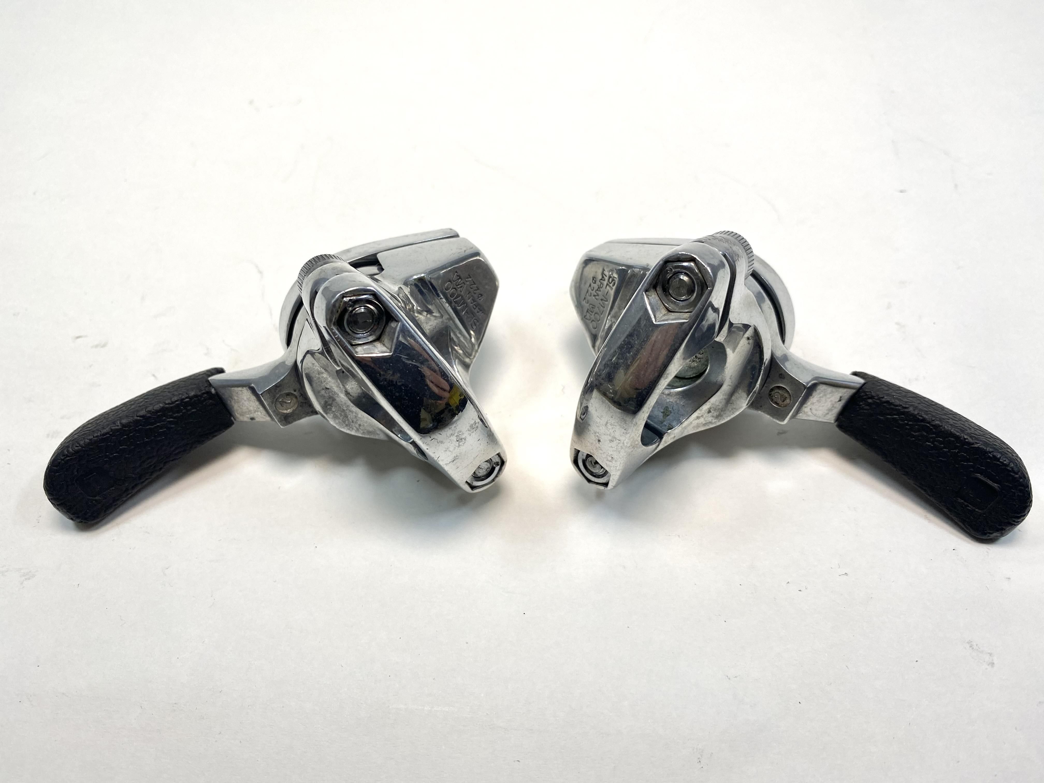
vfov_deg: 53.1
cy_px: 392
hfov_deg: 67.3
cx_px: 522
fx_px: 784
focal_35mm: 26
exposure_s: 1/100
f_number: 1.8
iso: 50
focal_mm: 4.25
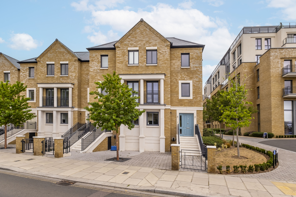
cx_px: 148
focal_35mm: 17
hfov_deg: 93.3
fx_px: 140
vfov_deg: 70.4
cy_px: 98
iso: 500
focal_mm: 11.5
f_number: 6.4
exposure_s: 1/950
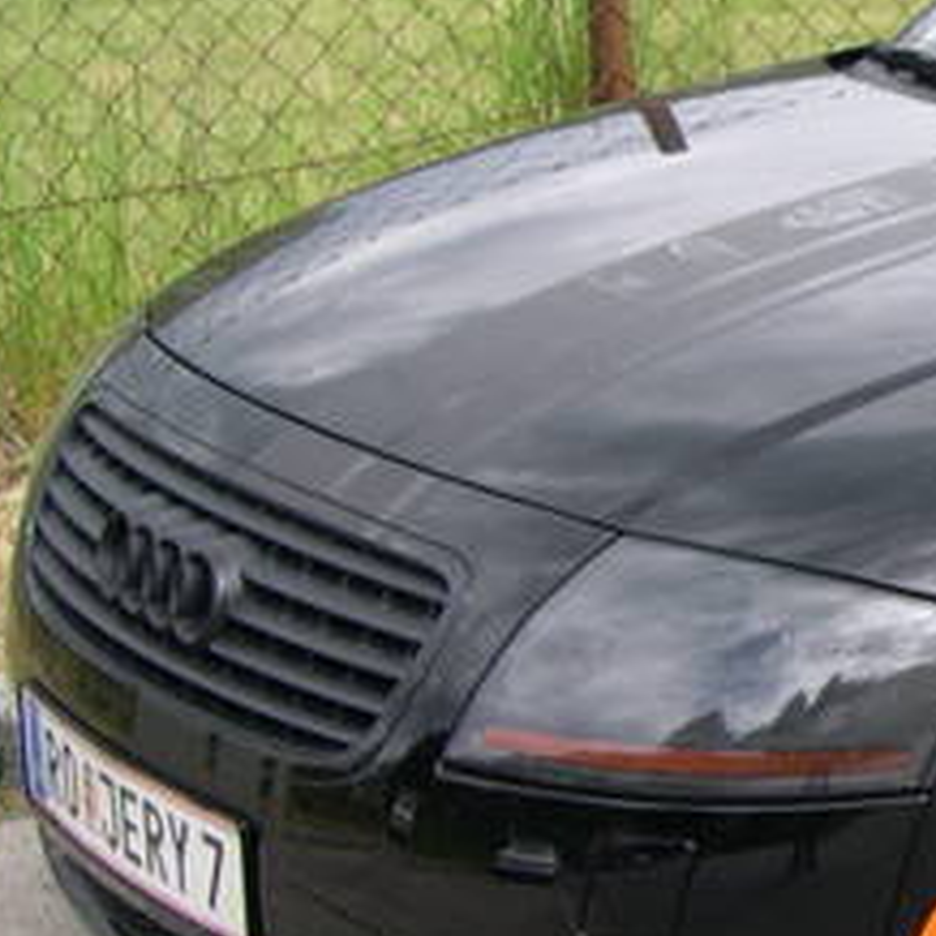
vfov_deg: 14.2
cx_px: 1516
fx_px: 3763
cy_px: 528
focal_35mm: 123
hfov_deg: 13.2
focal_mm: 8
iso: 100
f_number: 2.8
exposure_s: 1/547
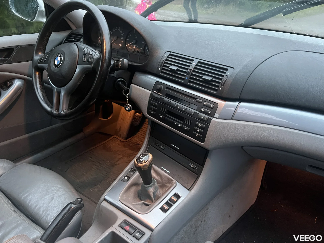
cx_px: 162
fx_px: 243
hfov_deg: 67.3
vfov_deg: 53.1
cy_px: 122
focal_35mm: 26
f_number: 1.5
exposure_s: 1/39
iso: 640
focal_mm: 5.7
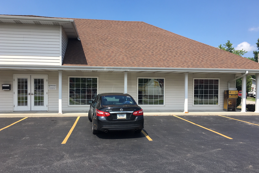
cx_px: 127
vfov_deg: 42.3
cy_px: 94
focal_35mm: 31
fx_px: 223
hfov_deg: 60.3
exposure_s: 1/1282
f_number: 2.2
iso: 25
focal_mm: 4.15
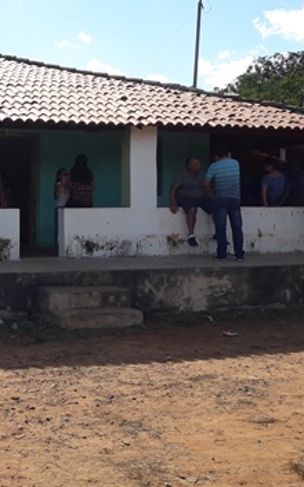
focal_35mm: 54
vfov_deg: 37.5
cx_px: -17
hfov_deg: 22.8
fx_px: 716
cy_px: 210
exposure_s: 1/1252
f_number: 1.9
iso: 40
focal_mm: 3.7
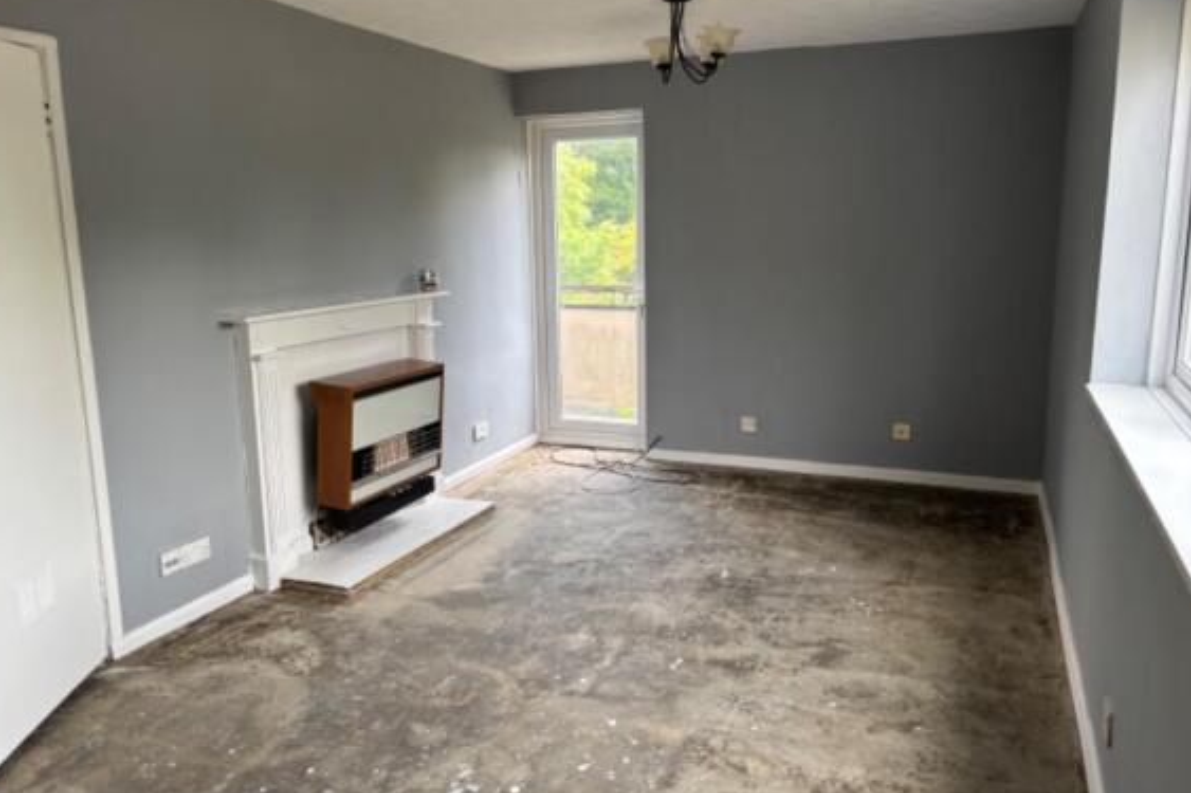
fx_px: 926
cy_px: 396
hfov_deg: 65.5
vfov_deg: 46.4
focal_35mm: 28
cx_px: 589
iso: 64
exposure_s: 1/121
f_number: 1.6
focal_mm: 5.96
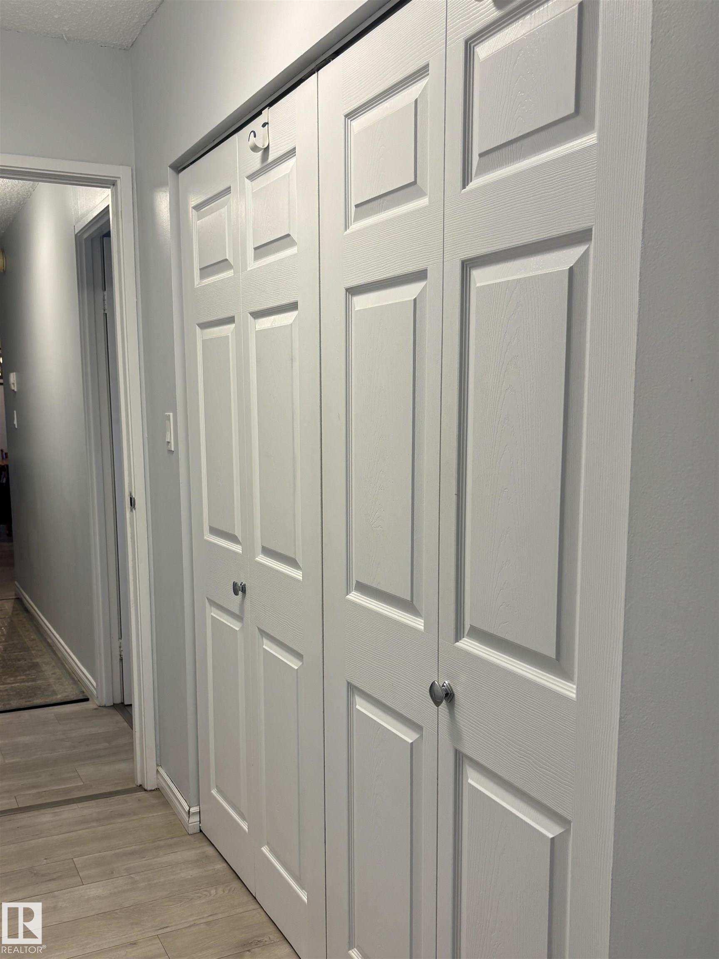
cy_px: 480
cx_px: 360
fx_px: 720
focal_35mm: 26
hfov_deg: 53.0
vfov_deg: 67.3
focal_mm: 5.96
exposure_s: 1/120
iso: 80
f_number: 1.6
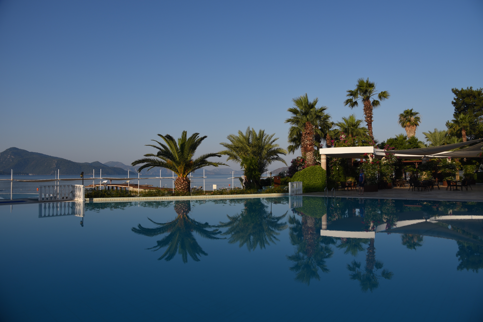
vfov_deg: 53.2
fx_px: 322
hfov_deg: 73.7
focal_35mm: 24
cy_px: 161
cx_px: 242
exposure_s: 1/250
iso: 100
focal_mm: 24
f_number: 8
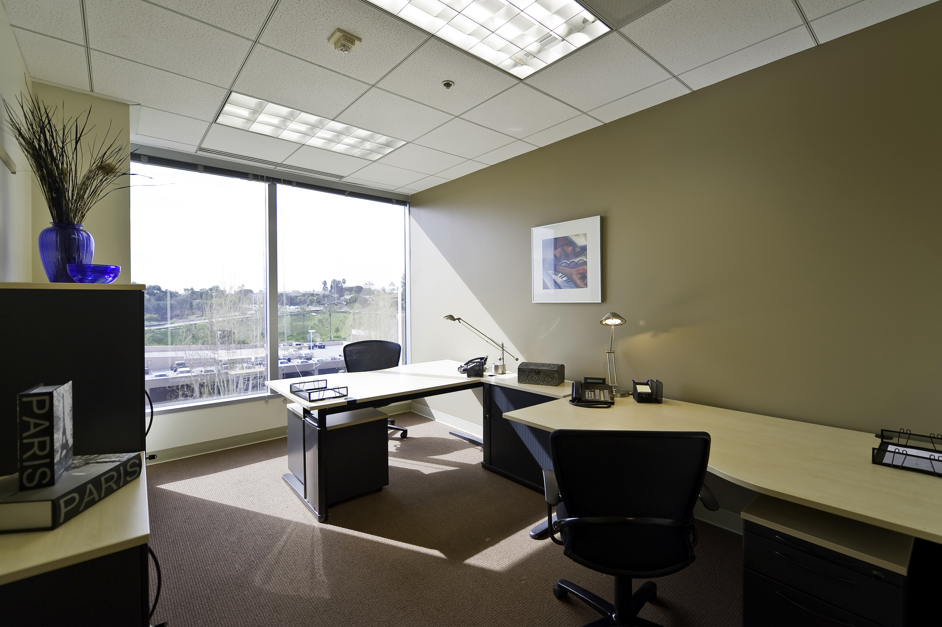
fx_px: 366
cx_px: 471
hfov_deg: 104.3
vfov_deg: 81.1
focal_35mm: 14
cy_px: 314
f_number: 3.2
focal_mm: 14
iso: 250
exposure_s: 1/320
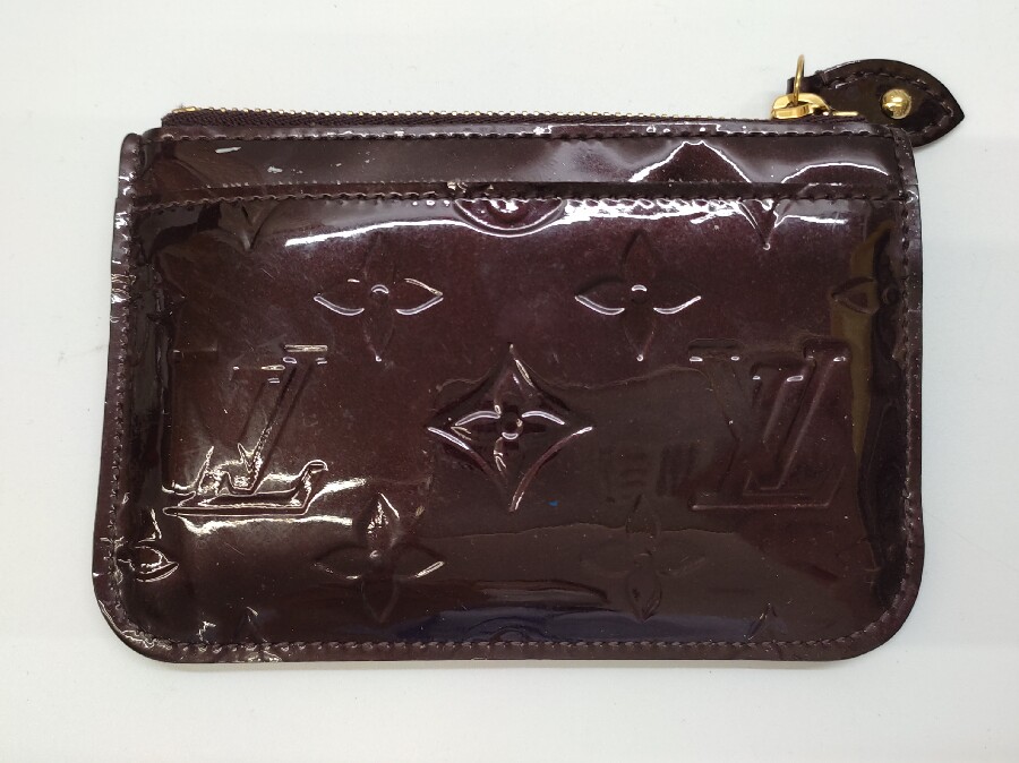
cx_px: 510
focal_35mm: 26
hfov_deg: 67.3
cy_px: 382
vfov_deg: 53.0
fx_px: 765
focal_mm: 4.74
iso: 100
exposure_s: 1/35
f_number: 1.79
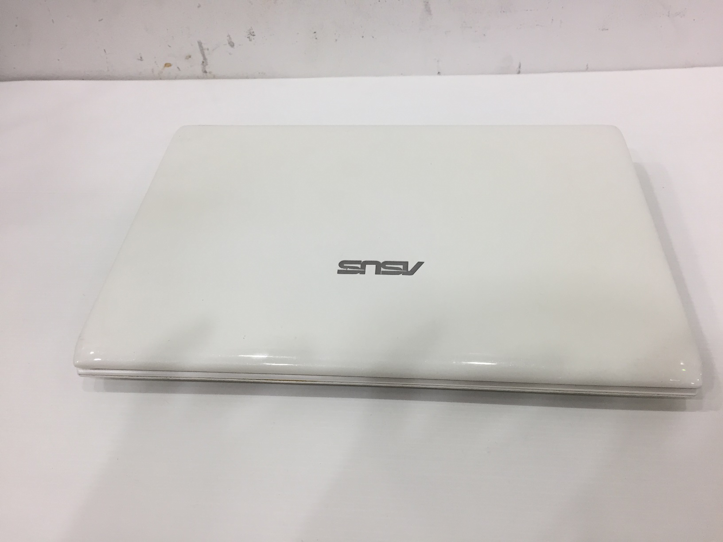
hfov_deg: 61.7
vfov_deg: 48.2
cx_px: 362
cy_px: 271
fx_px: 606
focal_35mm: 29
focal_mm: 4.15
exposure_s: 1/33
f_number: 2.2
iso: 32
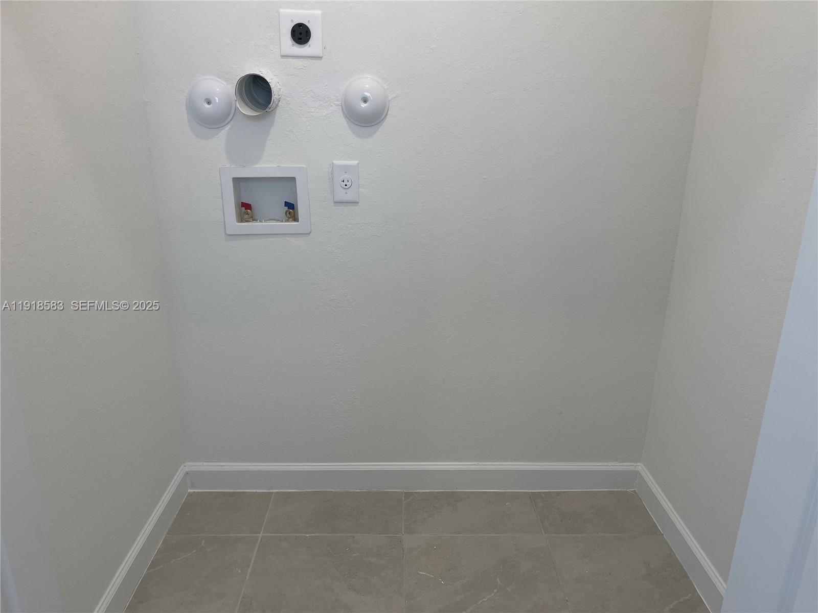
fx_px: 591
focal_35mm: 25
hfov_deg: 69.4
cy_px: 306
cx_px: 409
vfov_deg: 54.9
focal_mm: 5.1
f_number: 1.6
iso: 64
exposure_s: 1/120
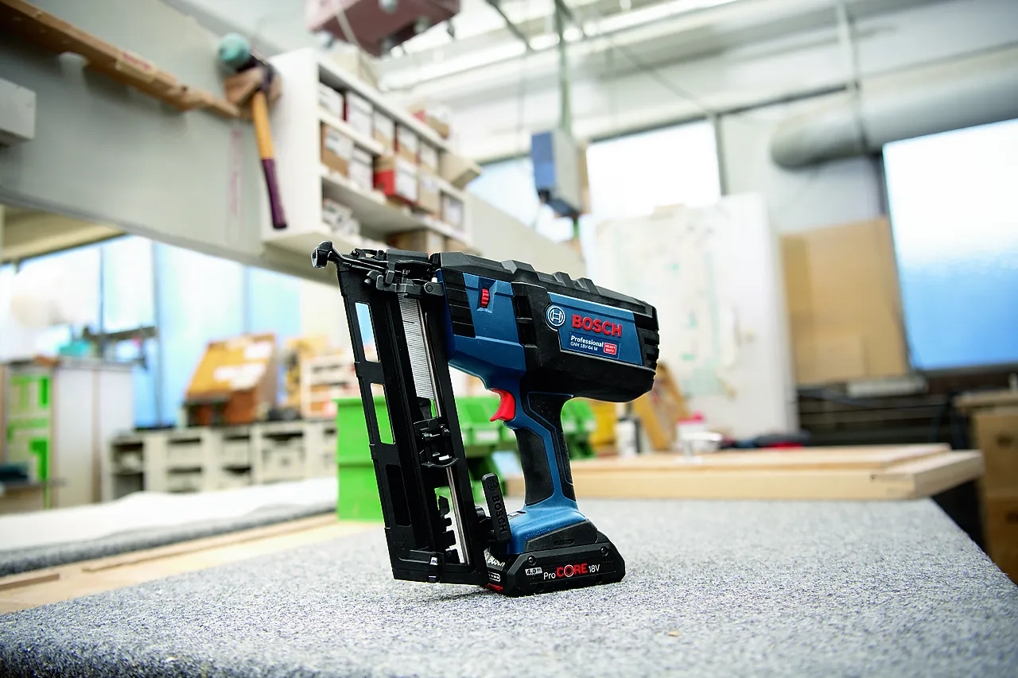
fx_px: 876
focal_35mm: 31
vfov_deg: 42.3
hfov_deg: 60.3
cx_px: 509
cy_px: 339
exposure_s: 1/100
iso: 640
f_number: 2.8
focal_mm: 31
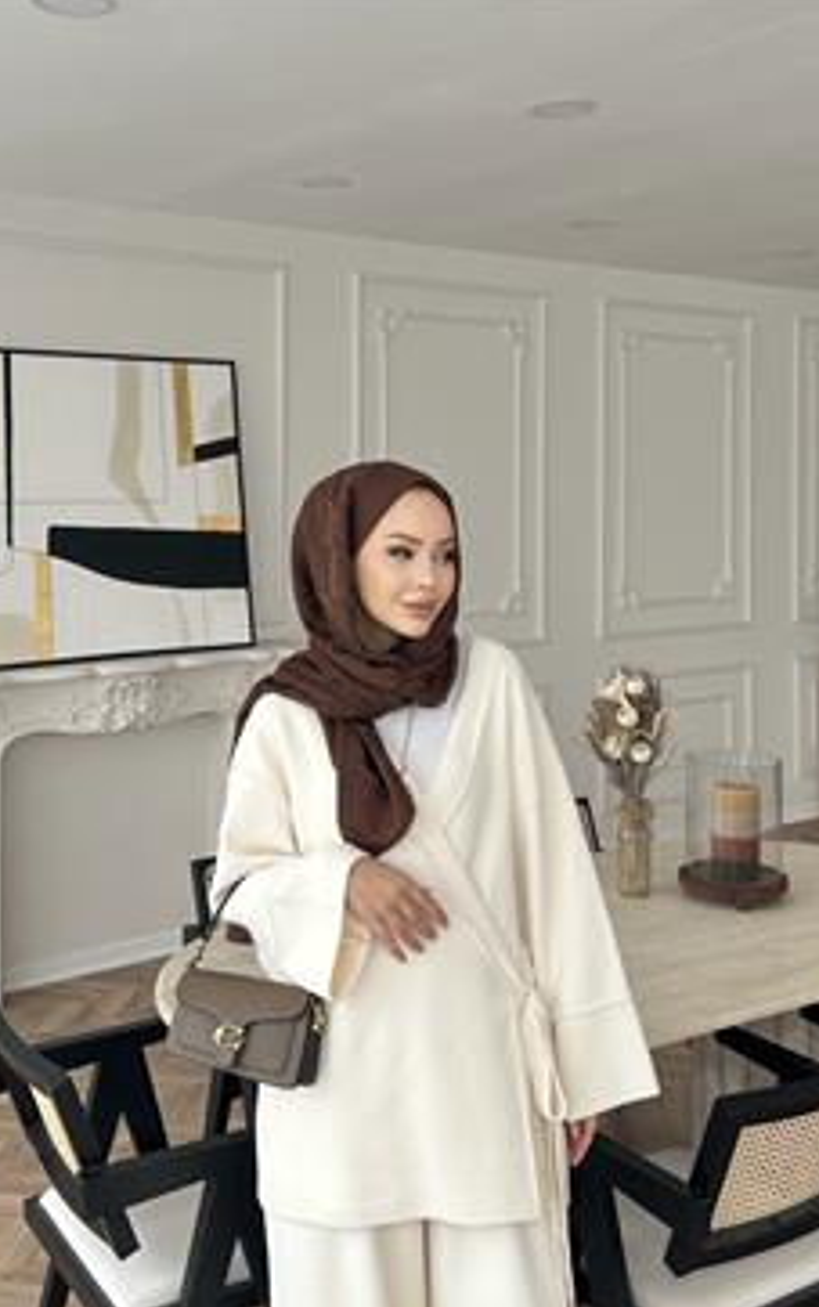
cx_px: 372
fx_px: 1033
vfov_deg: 64.4
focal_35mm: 29
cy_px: 731
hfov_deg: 43.2
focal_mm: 6.86
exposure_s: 1/123
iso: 64
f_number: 1.78
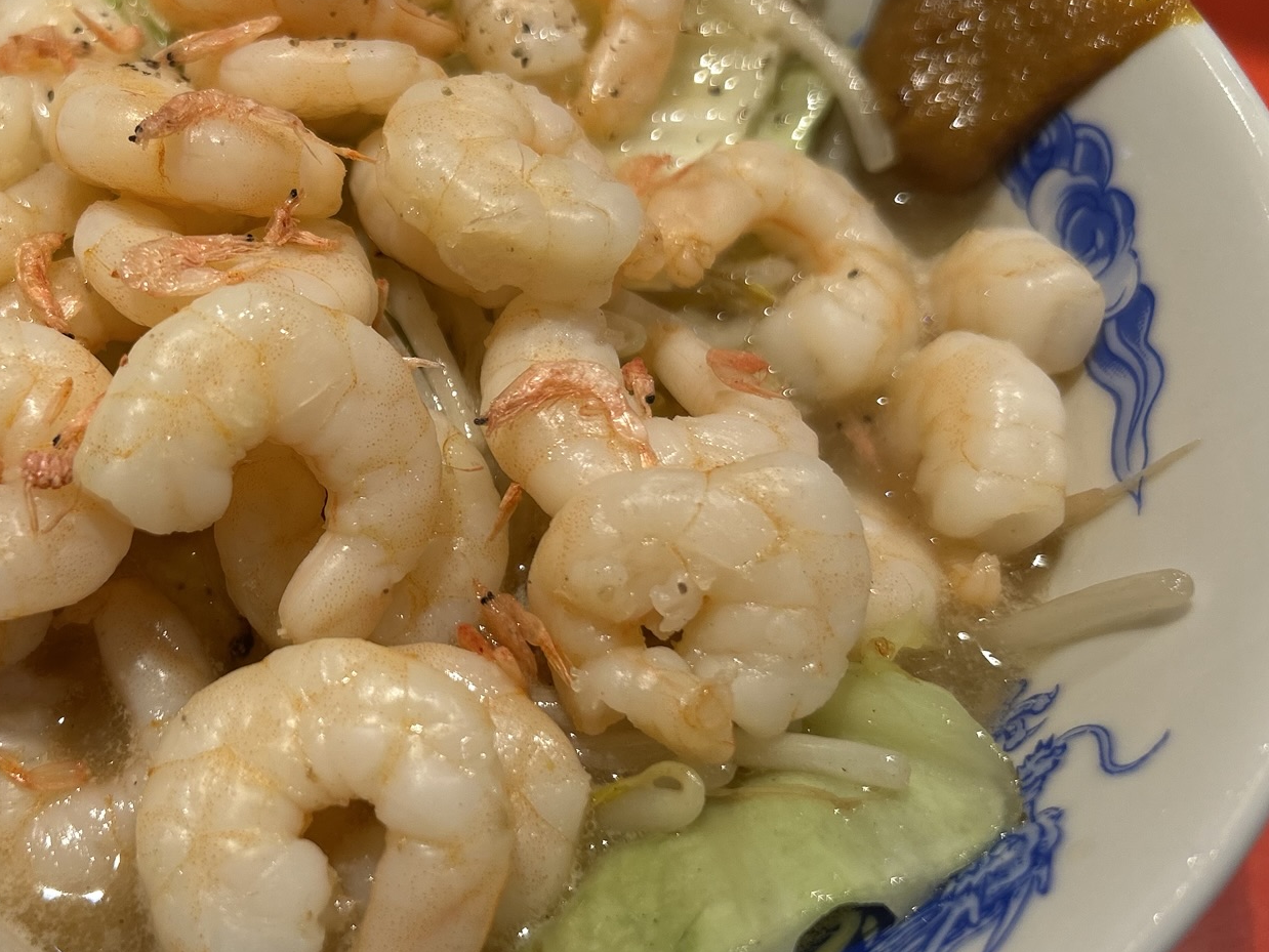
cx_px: 293
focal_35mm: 42
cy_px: 446
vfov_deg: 34.3
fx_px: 1540
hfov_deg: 43.1
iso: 64
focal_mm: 5.7
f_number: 1.5
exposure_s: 1/100
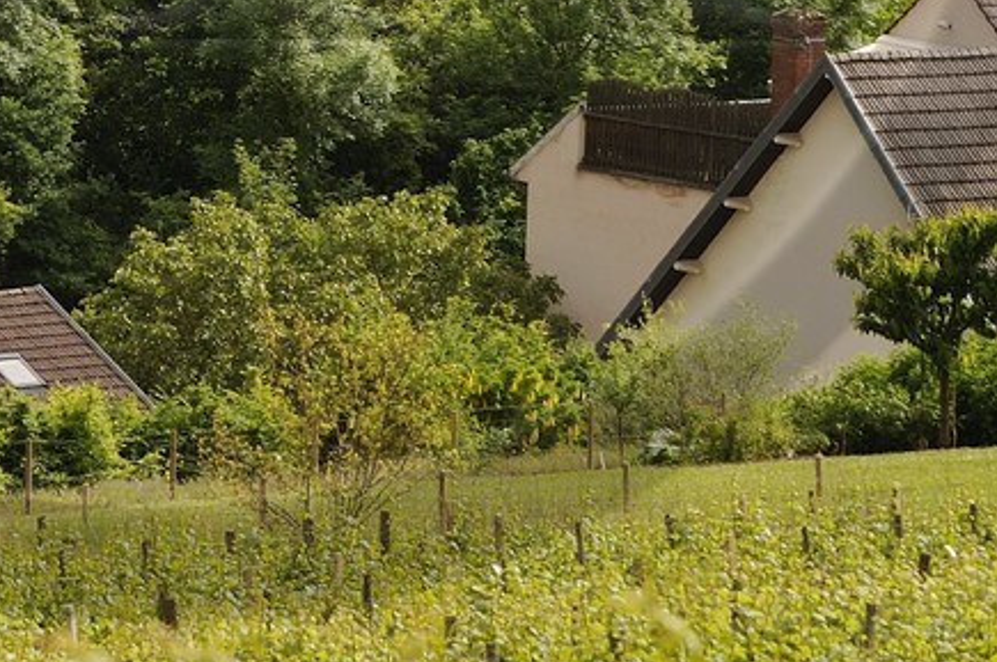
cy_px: -332
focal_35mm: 386
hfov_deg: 5.3
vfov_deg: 3.5
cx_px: 156
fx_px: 10678
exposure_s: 1/250
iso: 200
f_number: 9
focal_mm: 105
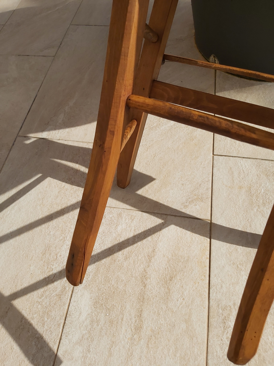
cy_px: 183
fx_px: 274
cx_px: 137
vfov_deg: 67.3
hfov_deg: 53.1
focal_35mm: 26
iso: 64
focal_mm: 3.92
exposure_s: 1/2672
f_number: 1.7
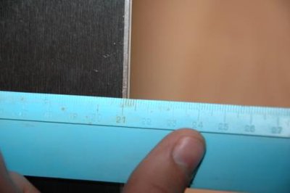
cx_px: 145
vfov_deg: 8.7
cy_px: 96
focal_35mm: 158
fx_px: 1268
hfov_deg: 13.1
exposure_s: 1/60
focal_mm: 105
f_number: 5.6
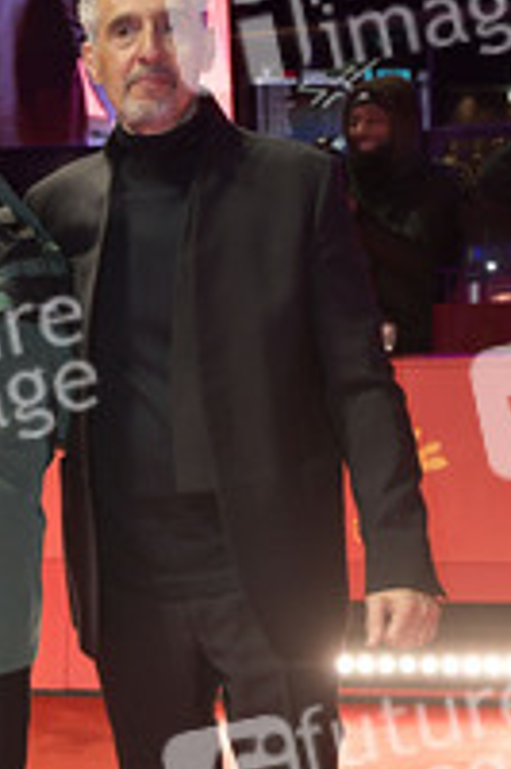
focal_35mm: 84
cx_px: 12
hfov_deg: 15.9
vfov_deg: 23.9
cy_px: 581
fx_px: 1791
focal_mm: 42
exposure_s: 1/250
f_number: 6.3
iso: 2000
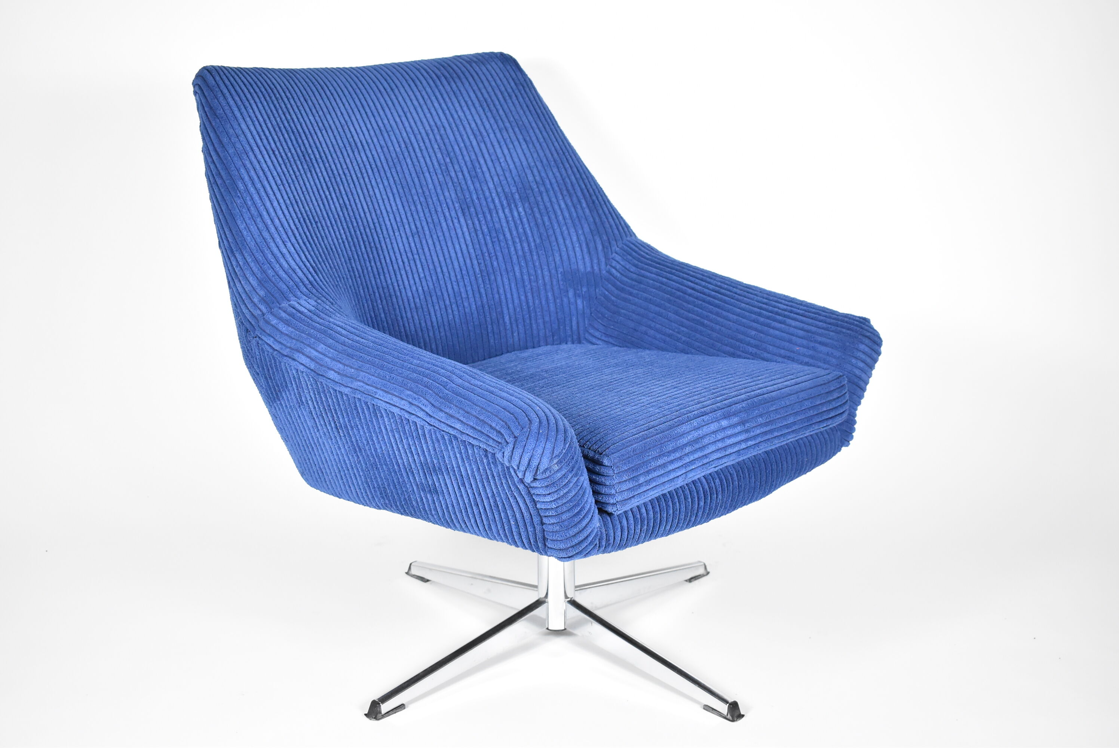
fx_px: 1400
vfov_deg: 29.9
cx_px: 560
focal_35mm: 45
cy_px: 374
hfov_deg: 43.6
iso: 2500
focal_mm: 30
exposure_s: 1/125
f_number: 4.2
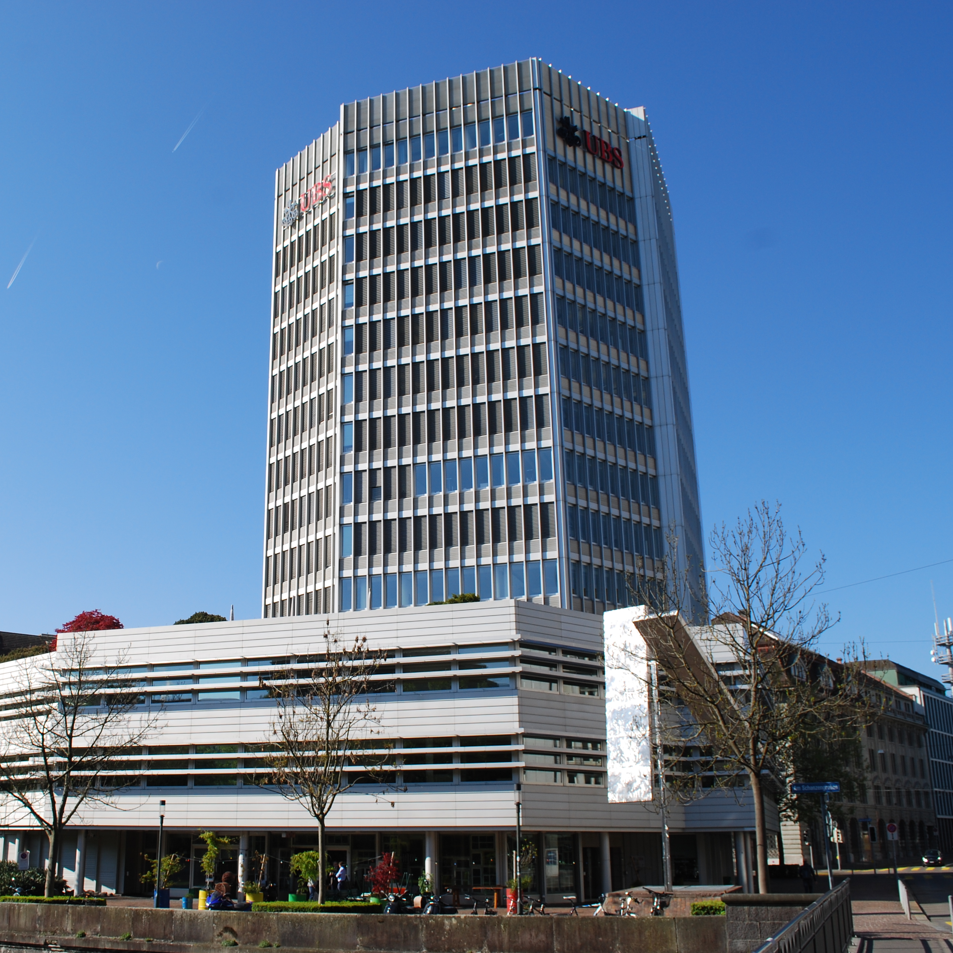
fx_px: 1090
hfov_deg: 46.7
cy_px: 471
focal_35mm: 35
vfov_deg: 47.2
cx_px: 348
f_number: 8
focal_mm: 18
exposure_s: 1/250
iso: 100
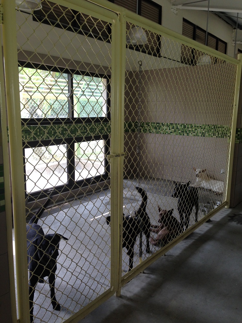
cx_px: 121
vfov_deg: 55.4
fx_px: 308
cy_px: 162
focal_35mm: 33
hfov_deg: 42.9
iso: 50
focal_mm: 4.12
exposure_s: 1/120
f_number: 2.4
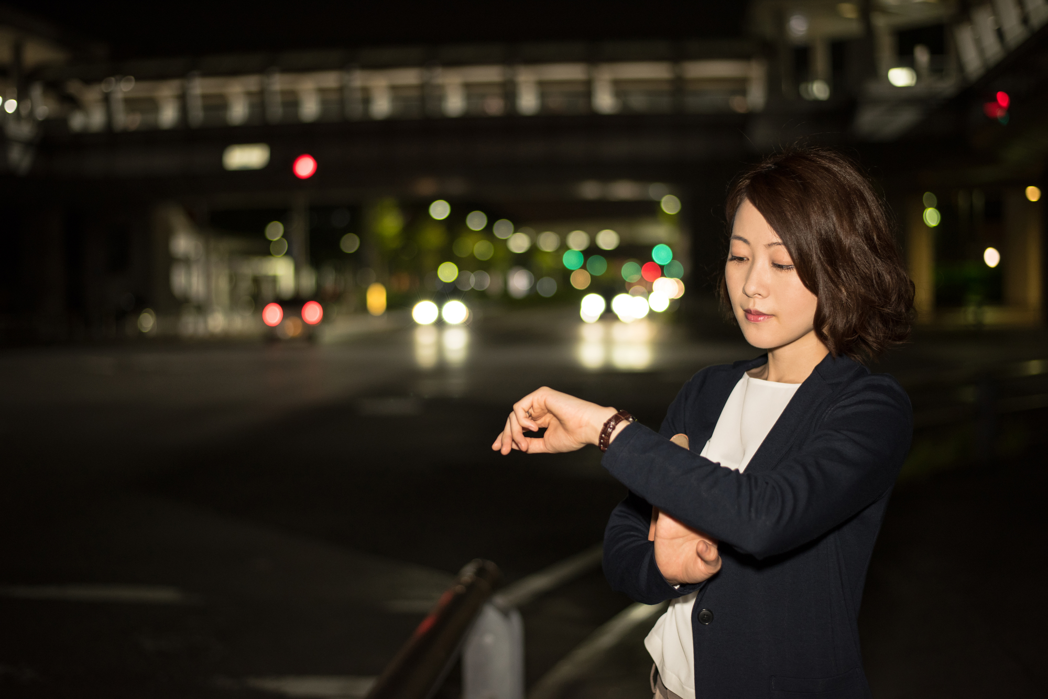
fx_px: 1456
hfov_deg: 39.6
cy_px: 350
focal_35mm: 50
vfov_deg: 27.0
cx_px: 524
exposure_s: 1/100
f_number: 2
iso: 500
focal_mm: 50
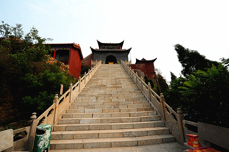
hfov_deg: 104.3
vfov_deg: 81.1
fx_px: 89
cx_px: 114
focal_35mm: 14
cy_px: 76
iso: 200
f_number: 11
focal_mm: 14
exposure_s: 1/400
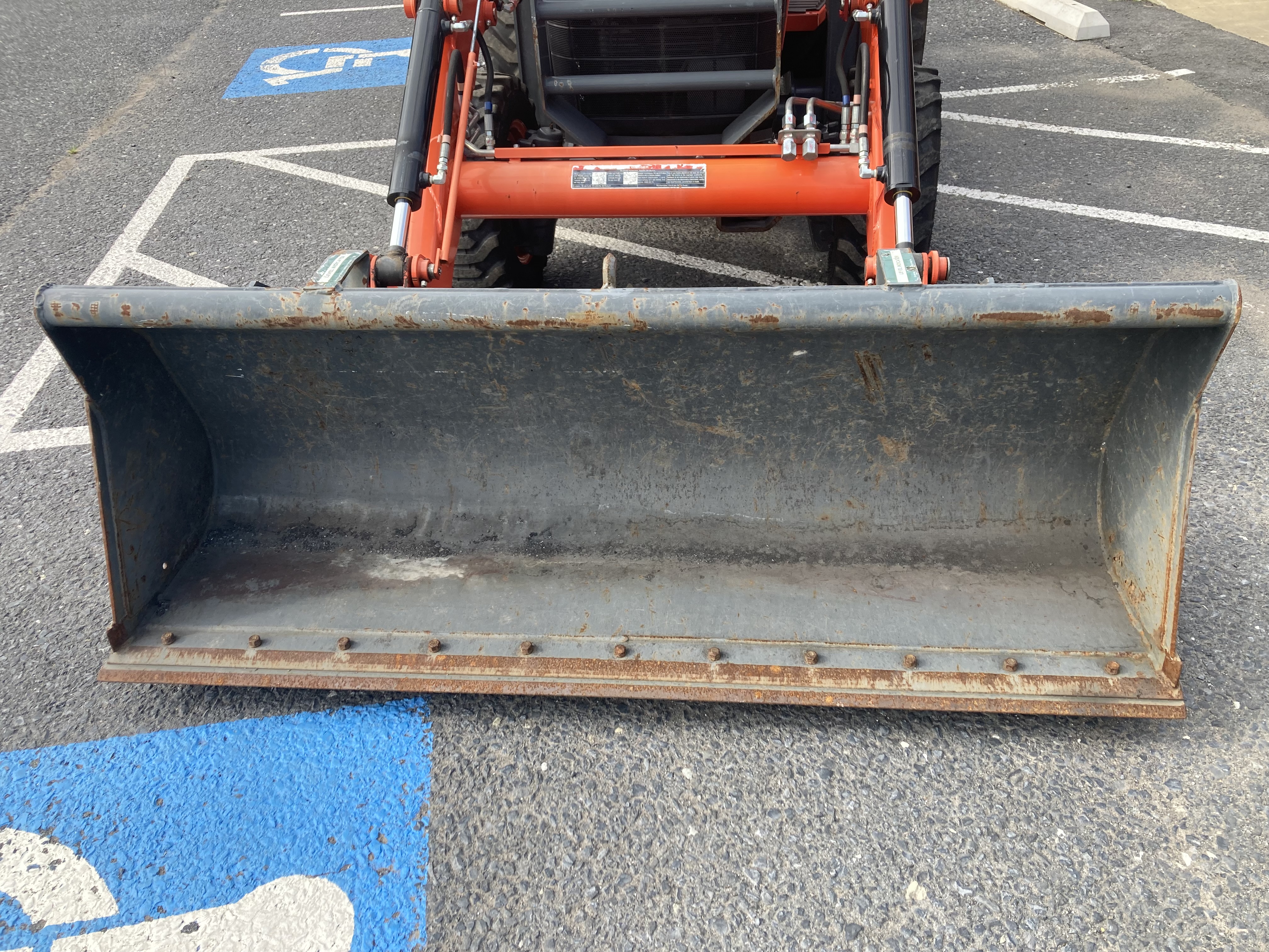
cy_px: 476
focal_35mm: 28
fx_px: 1026
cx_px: 634
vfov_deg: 49.7
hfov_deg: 63.4
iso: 20
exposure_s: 1/412
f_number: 1.8
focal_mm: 3.99
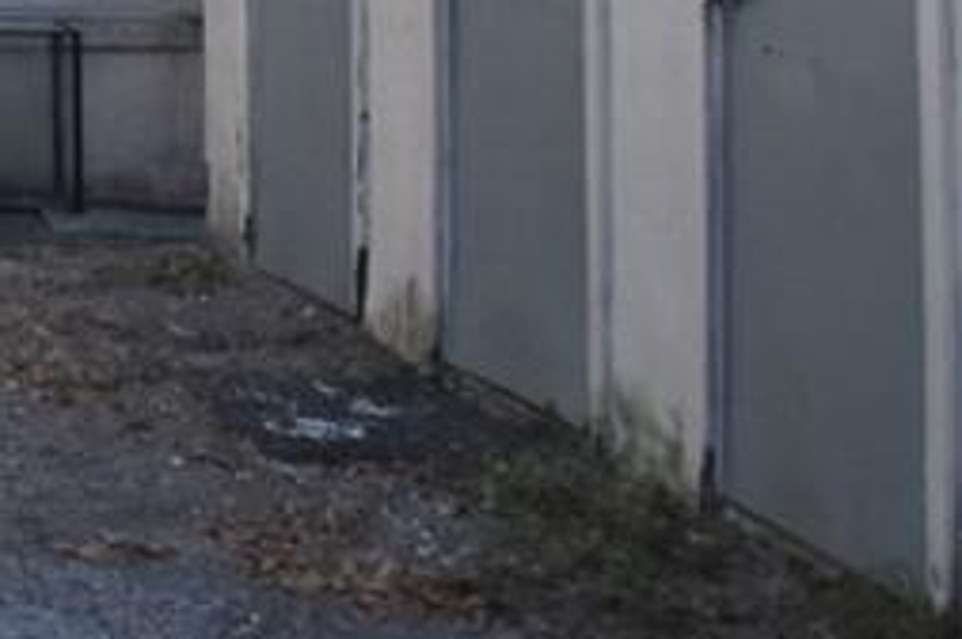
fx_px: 3549
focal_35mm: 133
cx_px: -1407
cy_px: -715
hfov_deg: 12.1
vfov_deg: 9.5
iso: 800
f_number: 3.8
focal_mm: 14
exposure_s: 1/1500
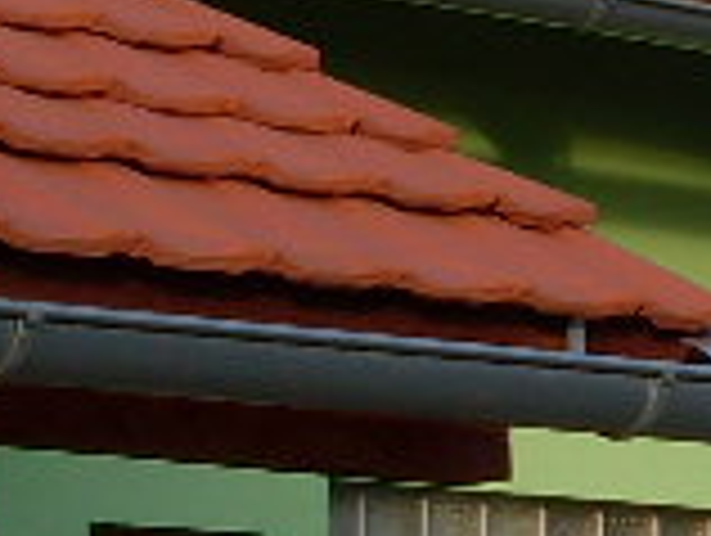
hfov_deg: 7.6
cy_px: 554
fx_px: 5060
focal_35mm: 246
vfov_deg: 6.0
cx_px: 1521
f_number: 2.8
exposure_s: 1/500
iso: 80
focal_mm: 6.3
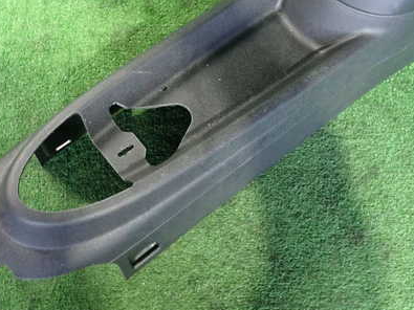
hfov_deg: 48.9
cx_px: 182
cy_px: 142
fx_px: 454
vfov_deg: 37.7
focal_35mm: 38
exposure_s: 1/30
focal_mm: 4.5
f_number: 2
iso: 800
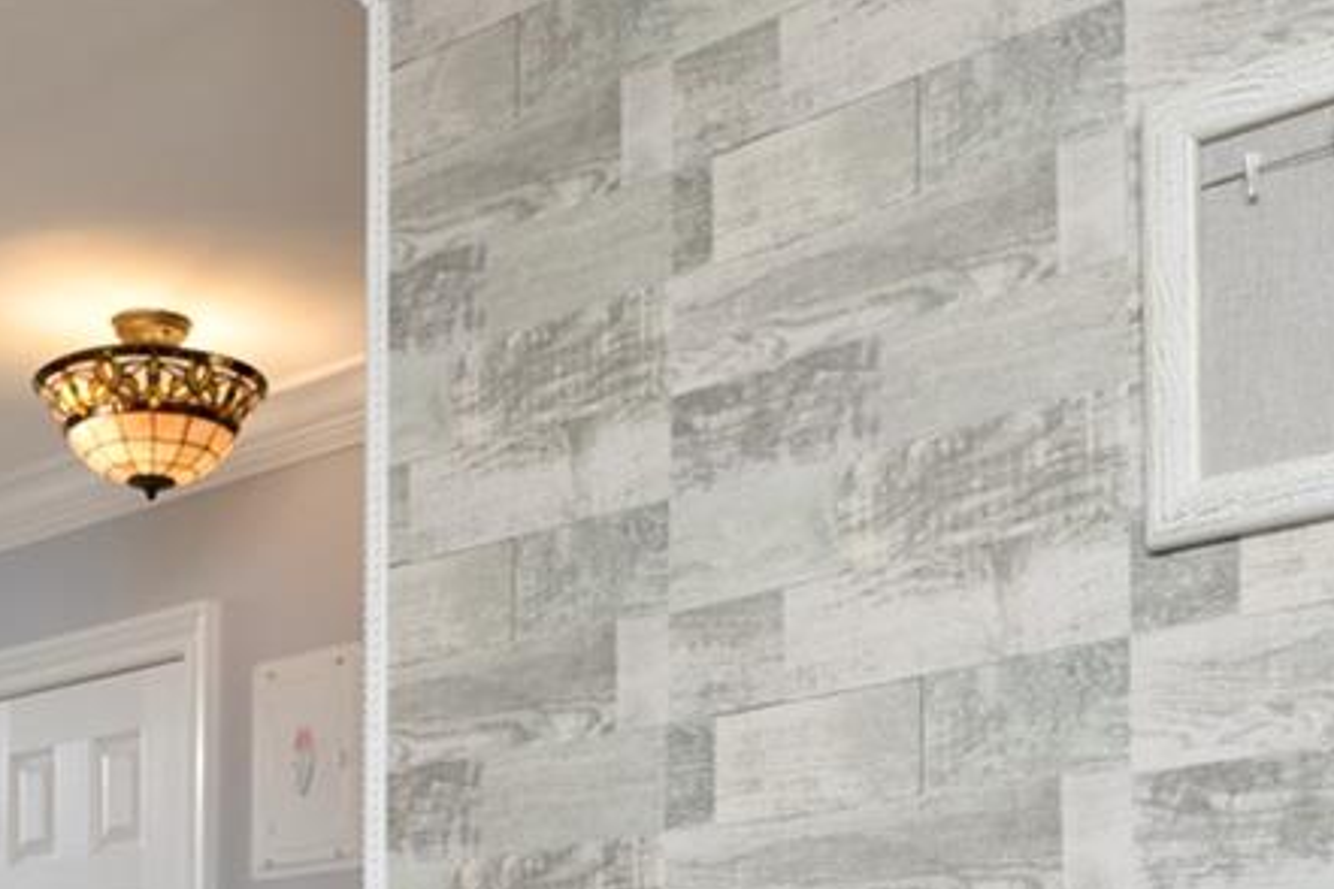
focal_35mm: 65
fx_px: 2408
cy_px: 1278
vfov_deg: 18.8
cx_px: 330
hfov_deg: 30.4
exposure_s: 1/100
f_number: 6.3
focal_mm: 14
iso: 400
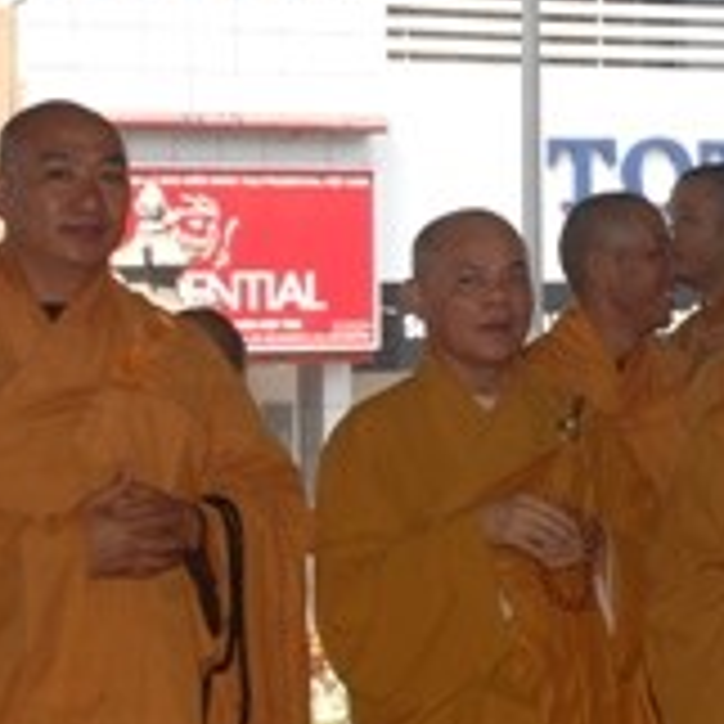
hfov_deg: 9.8
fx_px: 4070
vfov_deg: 10.1
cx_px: 1178
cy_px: 171
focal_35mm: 172
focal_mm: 34
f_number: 7.1
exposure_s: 1/200
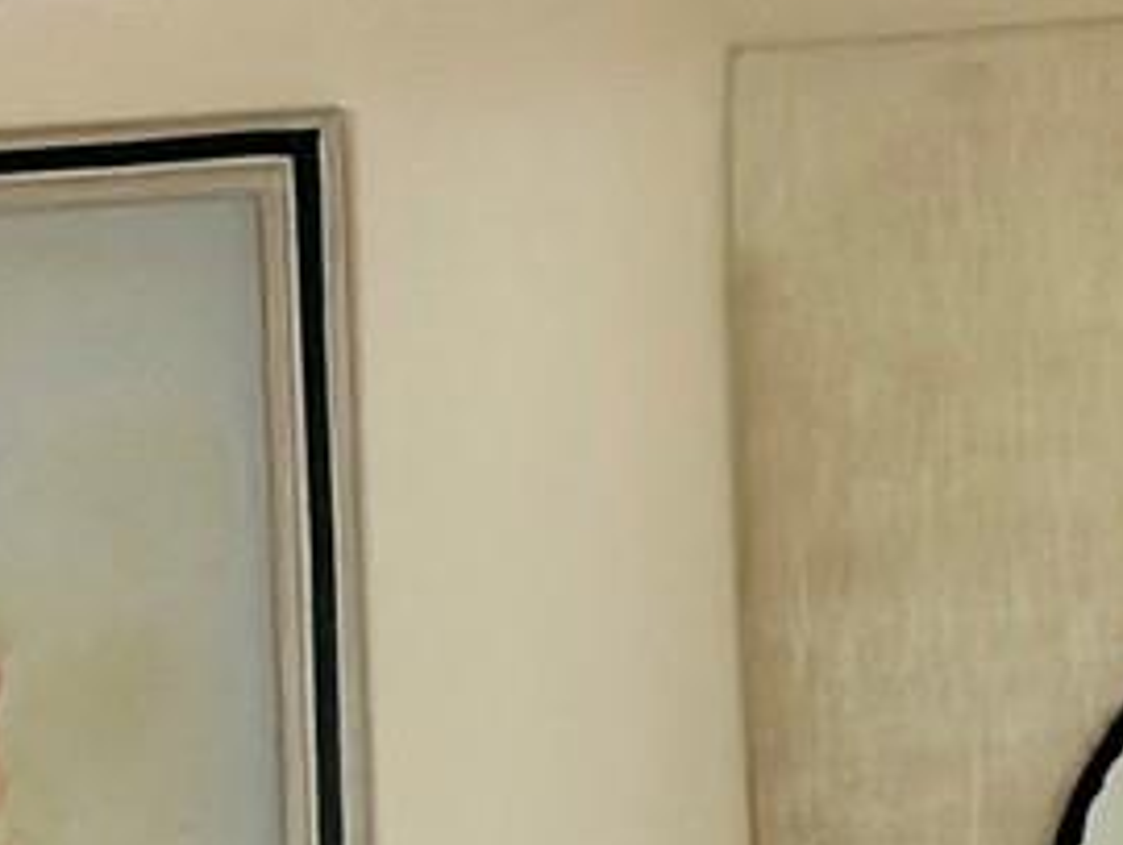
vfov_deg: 5.0
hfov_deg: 6.9
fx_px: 9222
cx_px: -87
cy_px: 2294
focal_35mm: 284
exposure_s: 1/60
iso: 200
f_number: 1.78
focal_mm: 6.86
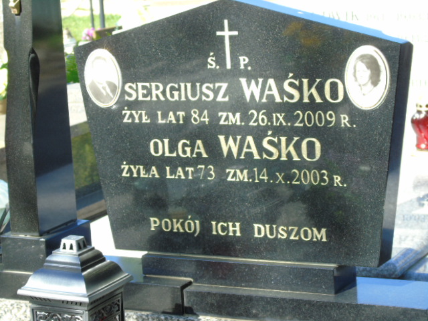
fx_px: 1335
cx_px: 214
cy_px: 160
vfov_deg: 13.7
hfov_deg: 18.2
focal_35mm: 108
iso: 80
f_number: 4.4
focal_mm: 19
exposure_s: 1/100
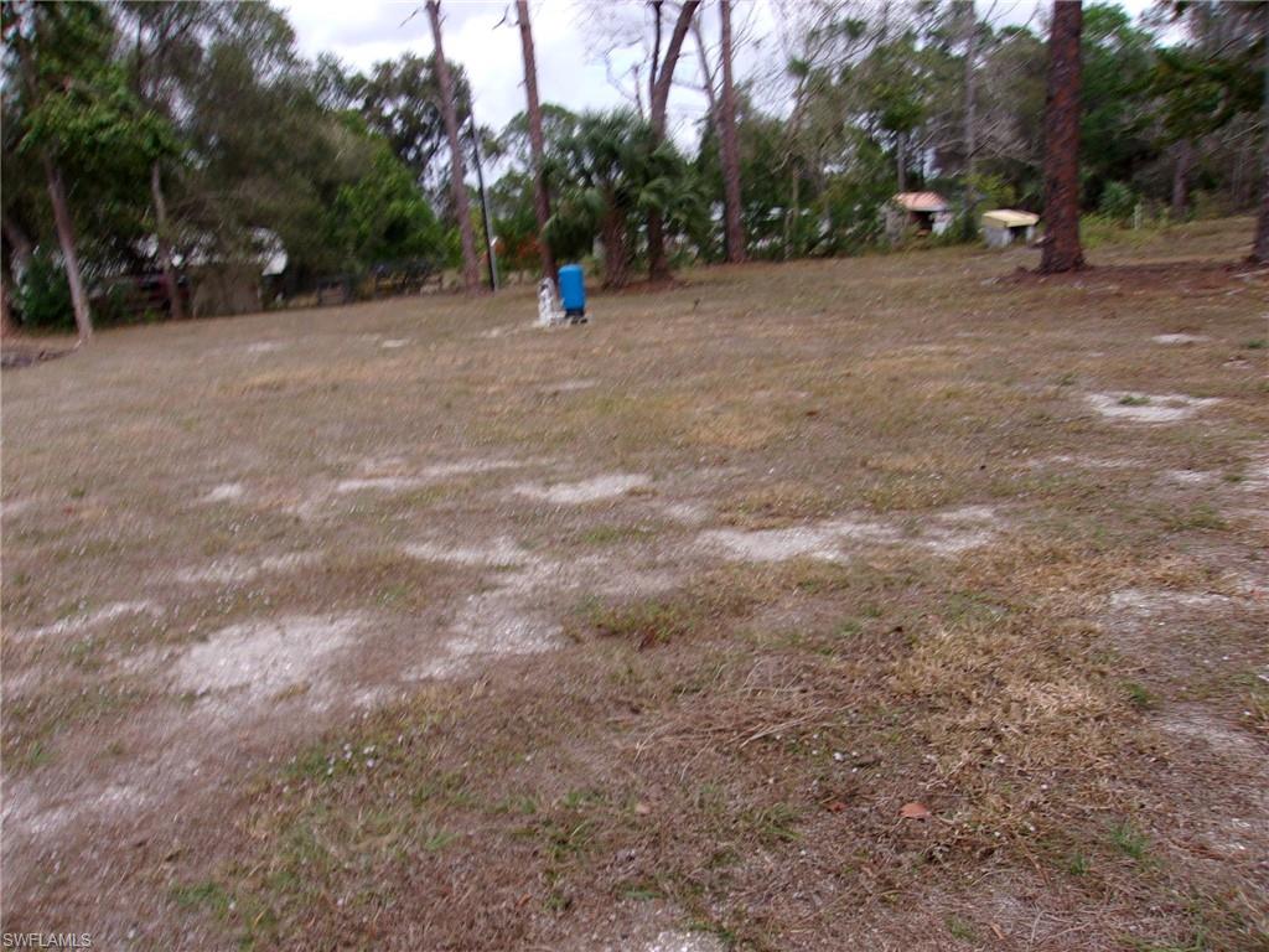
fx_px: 990
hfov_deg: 65.3
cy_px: 476
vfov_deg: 51.4
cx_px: 634
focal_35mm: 27
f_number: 10.4
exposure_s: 1/70
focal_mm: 4.9
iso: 80
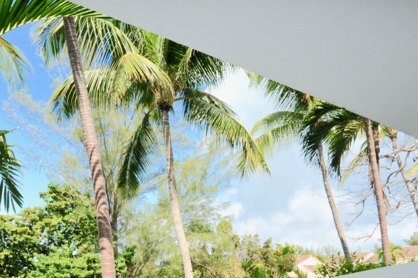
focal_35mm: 30
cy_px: 272
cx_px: 219
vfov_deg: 39.0
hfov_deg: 62.0
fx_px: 348
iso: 400
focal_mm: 10
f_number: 11
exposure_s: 1/250
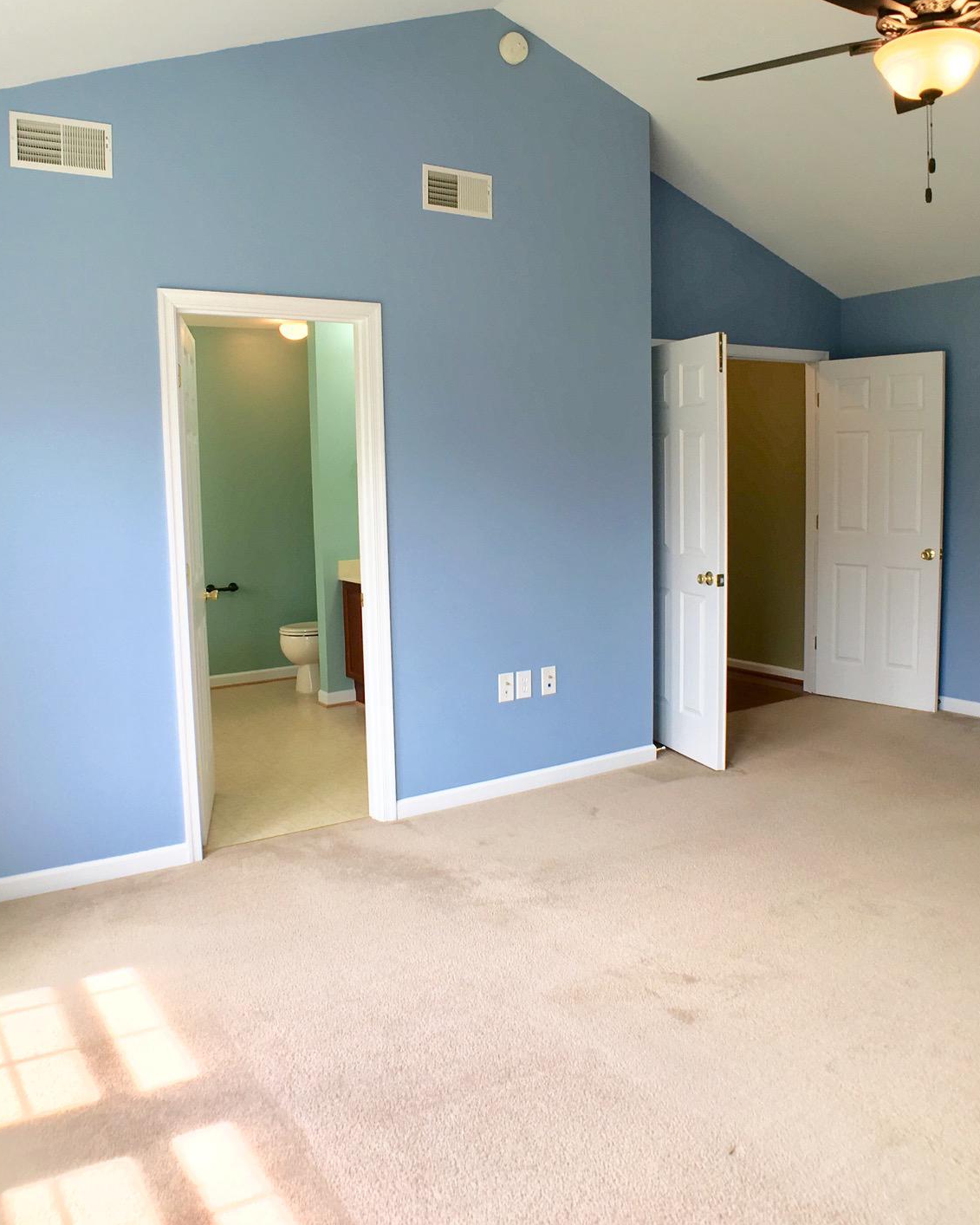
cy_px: 588
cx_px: 487
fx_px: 1487
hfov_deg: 36.5
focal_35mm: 41
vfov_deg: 44.8
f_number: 2.2
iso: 25
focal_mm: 4.15
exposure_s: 1/60
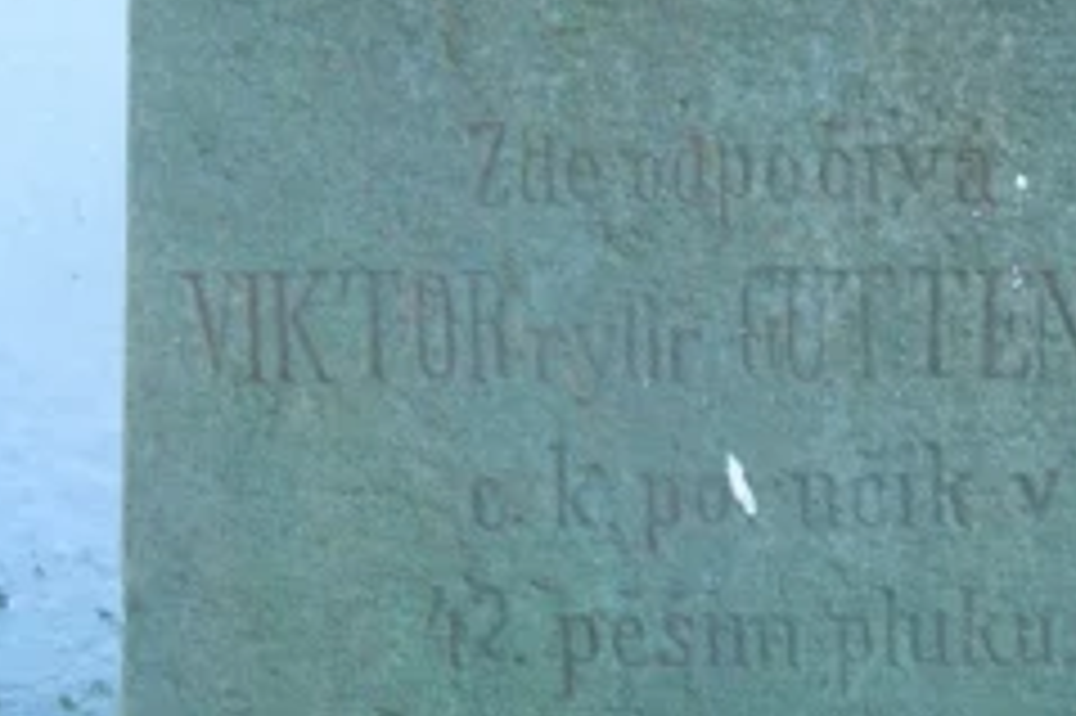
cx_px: 804
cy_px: 576
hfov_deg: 20.7
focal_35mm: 98
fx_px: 2927
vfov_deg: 13.9
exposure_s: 1/125
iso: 400
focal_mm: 8.7
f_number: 4
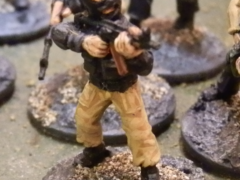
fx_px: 1123
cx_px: 64
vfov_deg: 9.2
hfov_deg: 12.2
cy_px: 111
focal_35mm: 162
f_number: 3.7
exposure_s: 1/30
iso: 800
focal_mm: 10.99
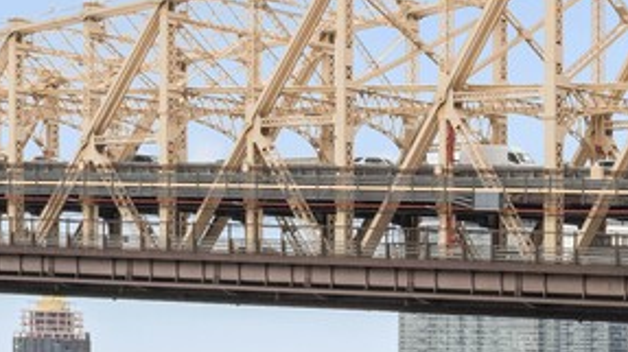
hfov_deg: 13.0
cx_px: 849
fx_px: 2646
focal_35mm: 159
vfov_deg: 7.6
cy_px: -15
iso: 160
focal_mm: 29
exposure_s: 1/80
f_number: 13
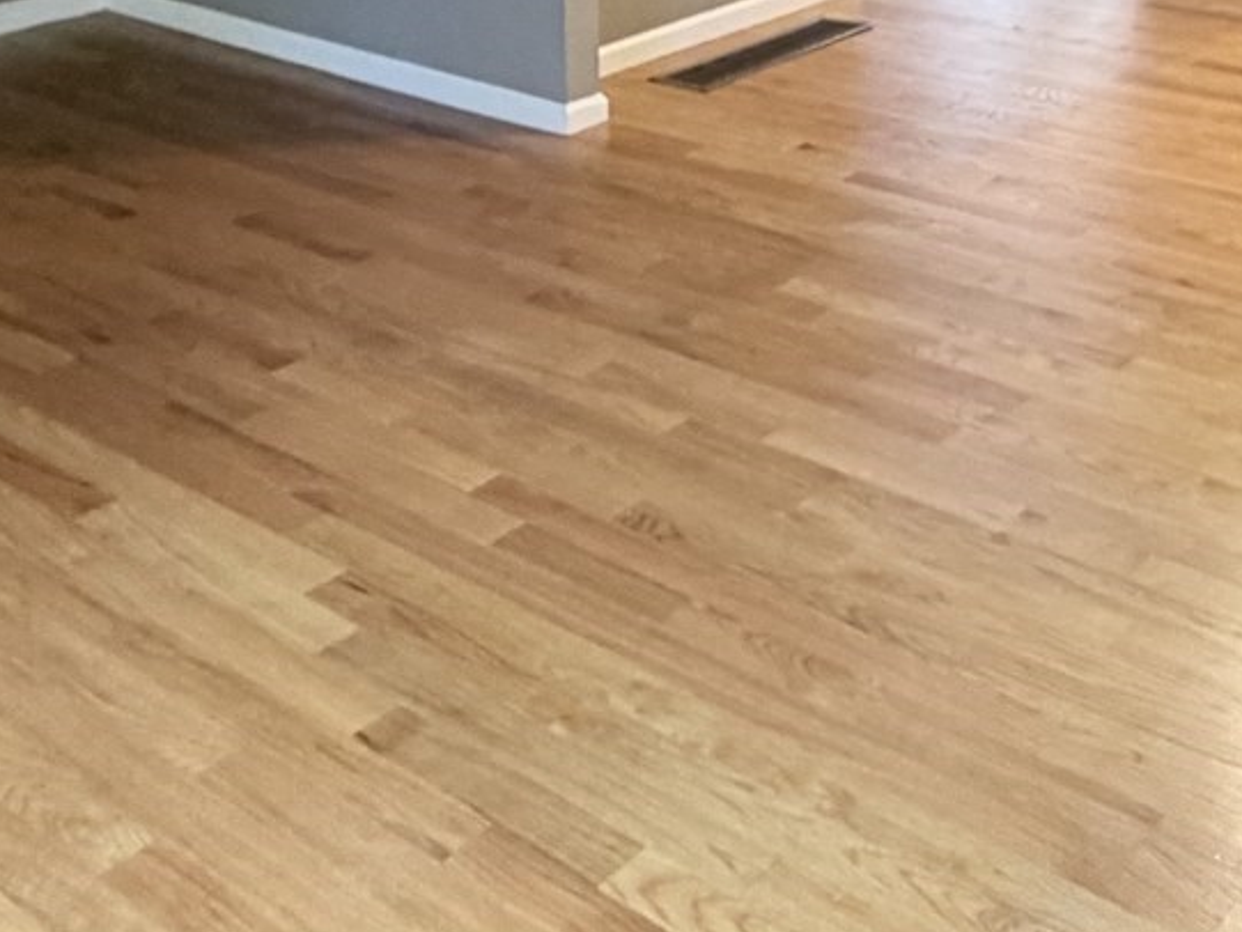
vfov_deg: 25.6
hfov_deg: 36.1
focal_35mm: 53
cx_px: 661
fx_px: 1902
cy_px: -78
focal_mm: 2.22
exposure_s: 1/60
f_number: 2.2
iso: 500
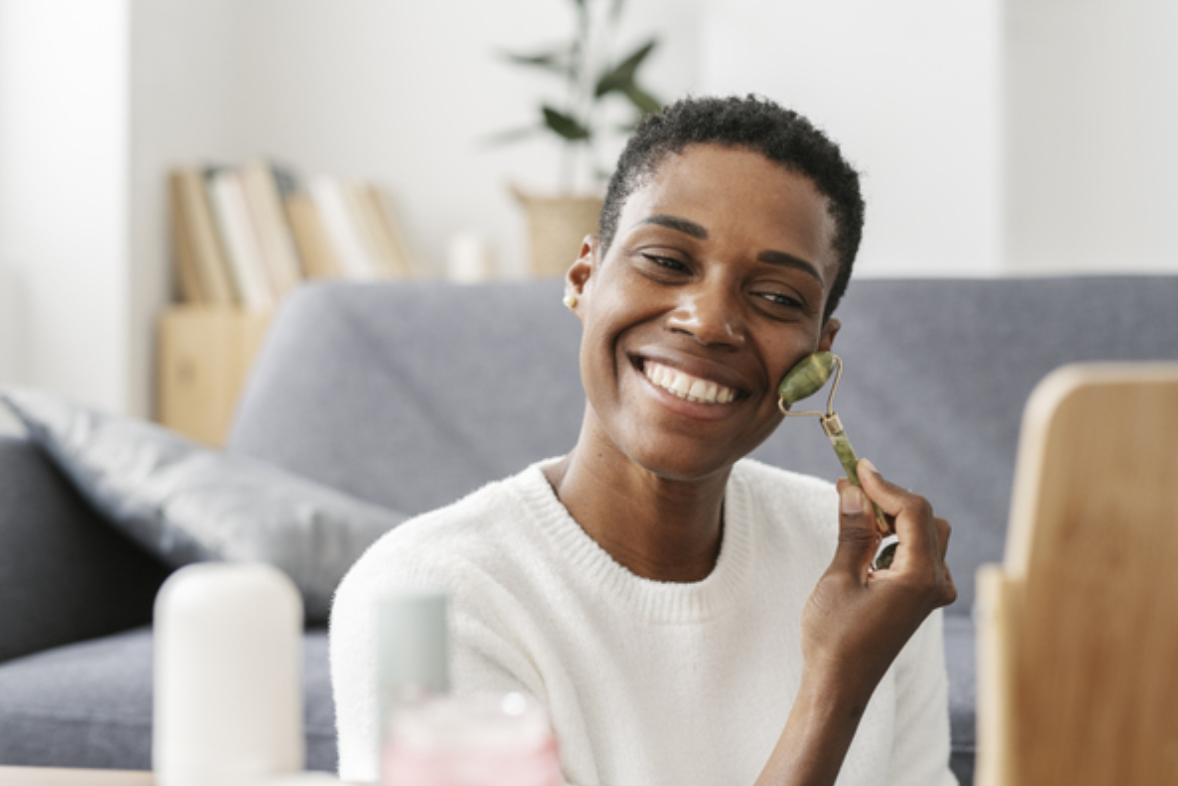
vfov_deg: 22.3
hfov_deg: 32.8
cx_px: 687
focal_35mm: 61
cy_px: 398
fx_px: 1997
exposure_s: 1/500
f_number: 2.2
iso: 500
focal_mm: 50
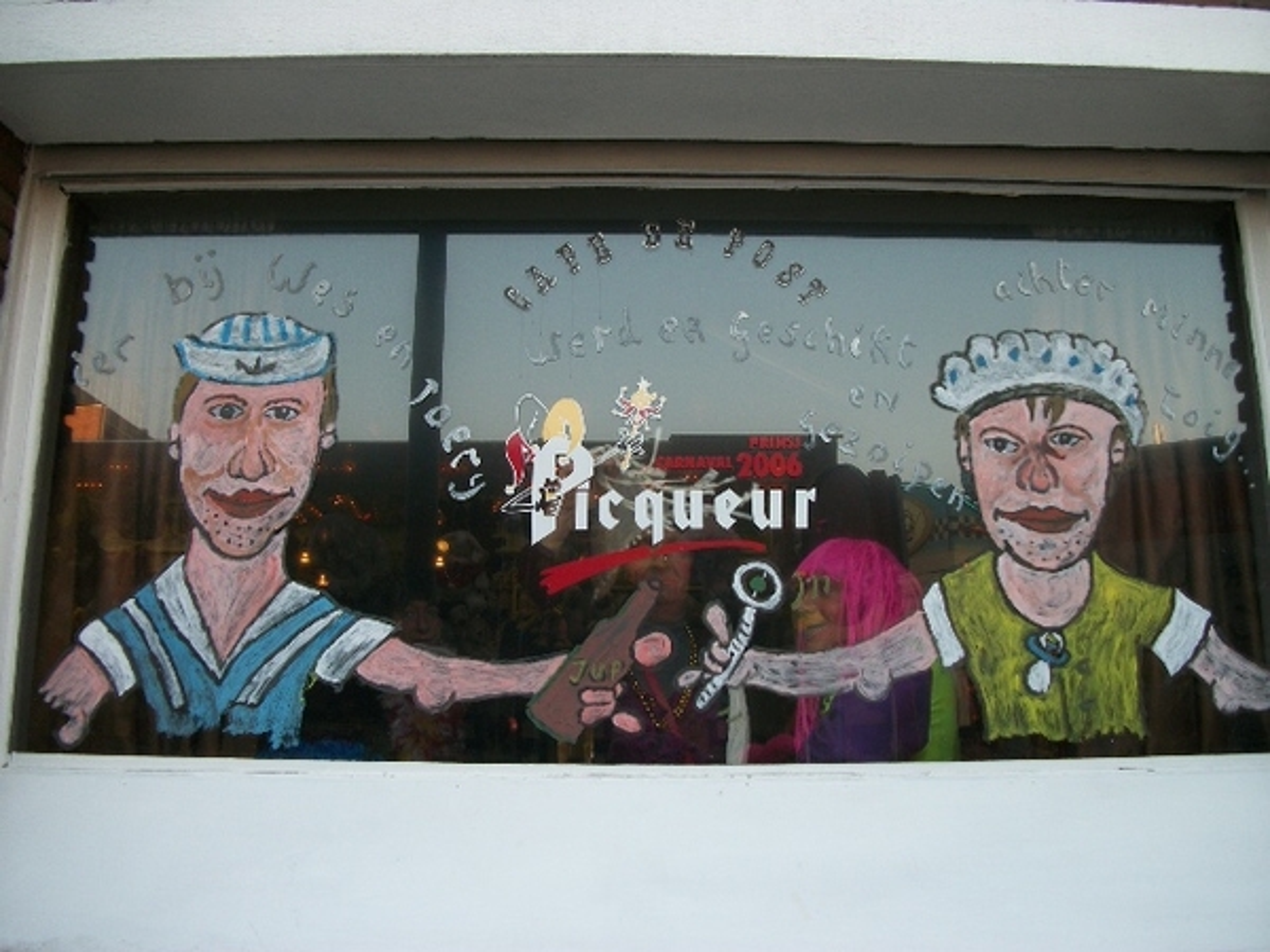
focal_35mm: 32
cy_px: 476
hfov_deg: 56.8
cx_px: 635
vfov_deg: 44.2
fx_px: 1174
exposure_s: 1/125
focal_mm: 5.7
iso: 80
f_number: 2.9
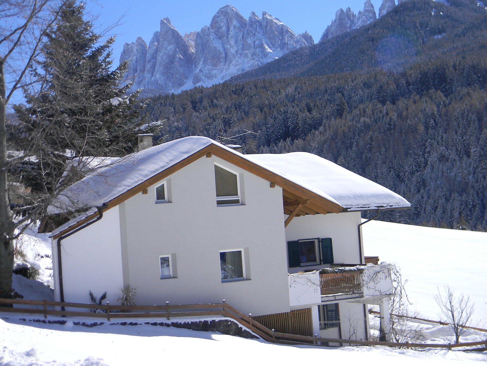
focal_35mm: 56
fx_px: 788
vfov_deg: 26.1
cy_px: 183
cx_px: 244
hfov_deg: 34.3
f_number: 8.2
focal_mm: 10.1
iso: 80
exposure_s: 1/225
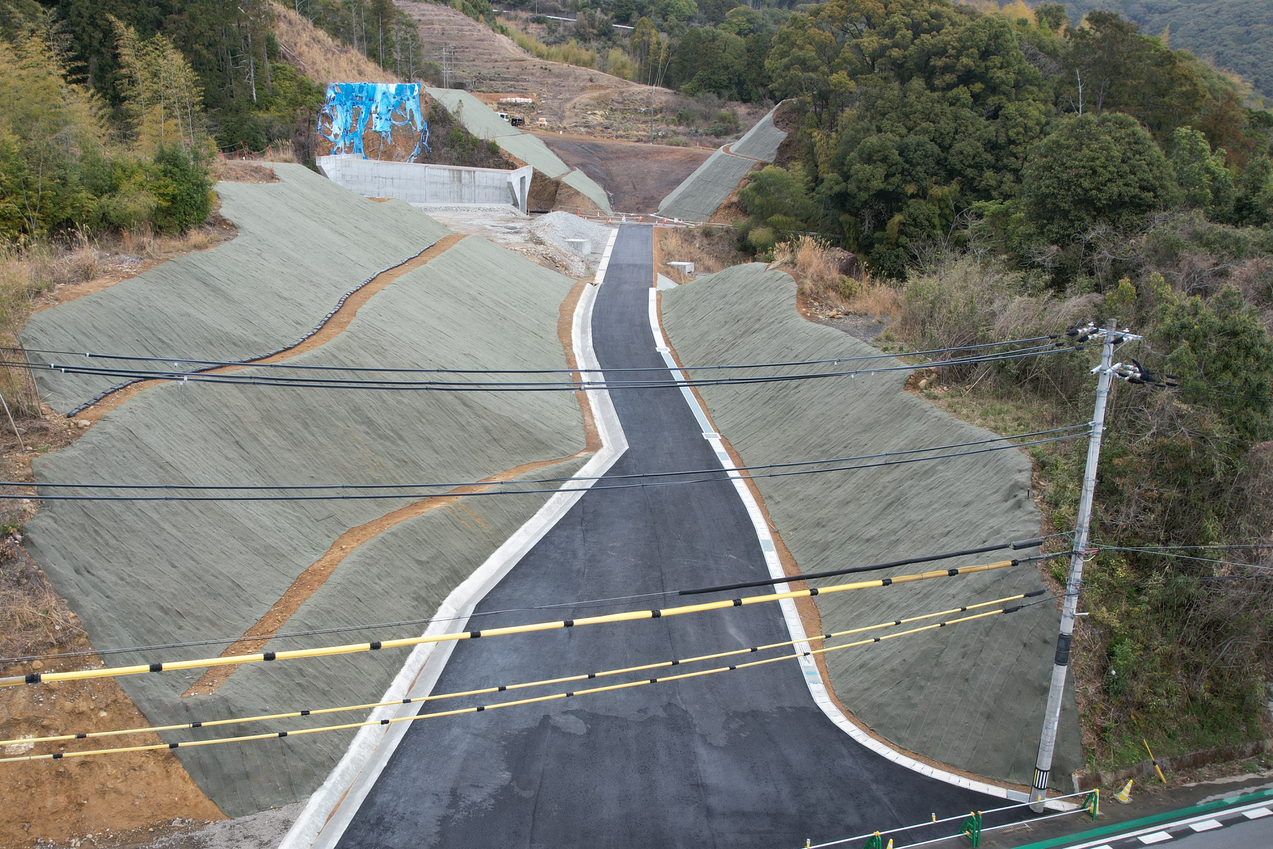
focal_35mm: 31
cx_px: 573
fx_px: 1096
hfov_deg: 60.2
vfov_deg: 42.2
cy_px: 490
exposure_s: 1/180
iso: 100
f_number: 2.8
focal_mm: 8.38
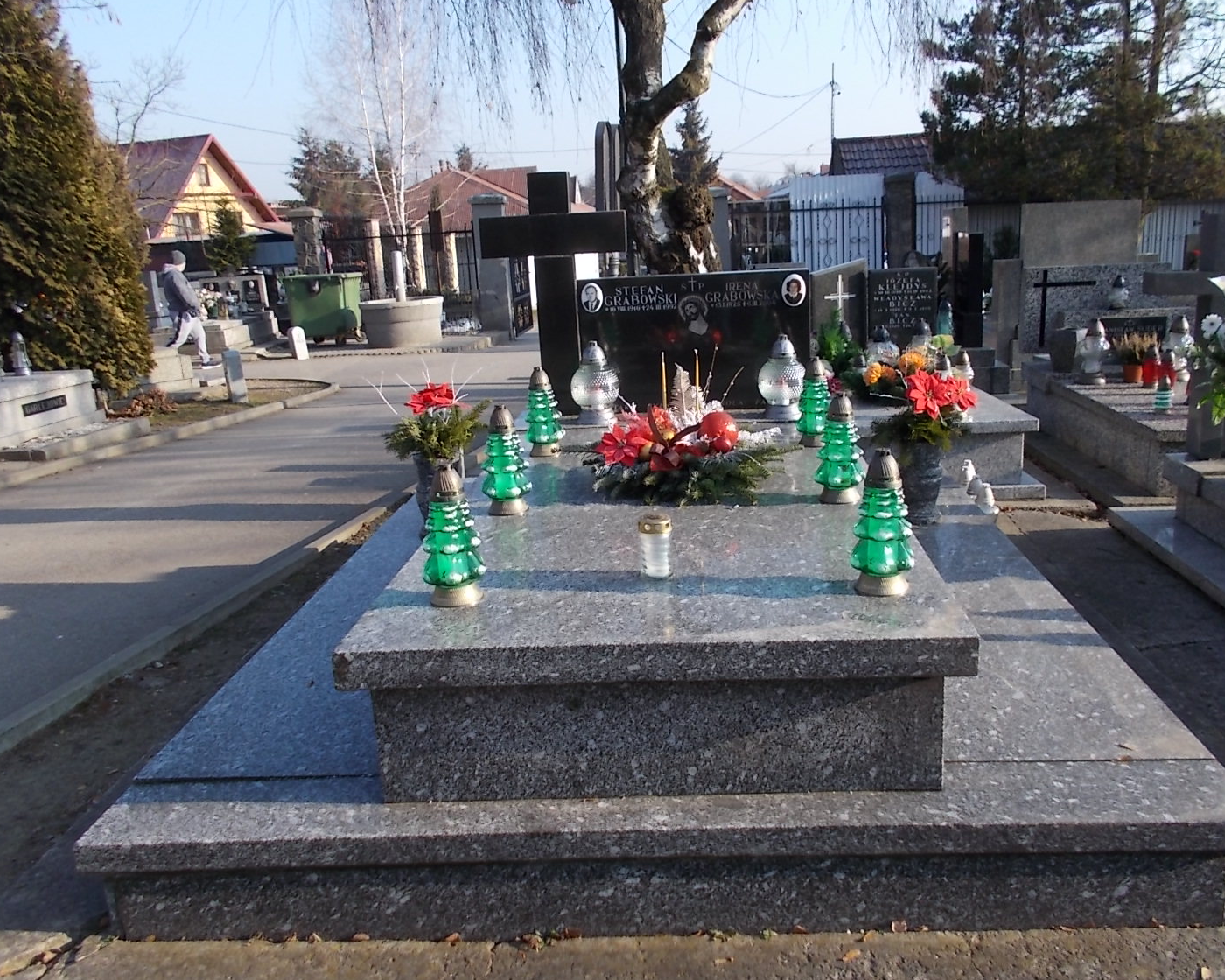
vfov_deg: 50.0
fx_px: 1051
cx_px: 662
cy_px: 480
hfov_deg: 60.4
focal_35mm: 29
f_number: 3.2
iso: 80
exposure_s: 1/400
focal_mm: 4.6
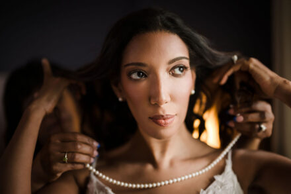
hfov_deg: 39.6
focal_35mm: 50
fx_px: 404
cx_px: 146
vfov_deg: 27.0
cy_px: 97
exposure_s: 1/200
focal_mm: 50
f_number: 1.2
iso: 64
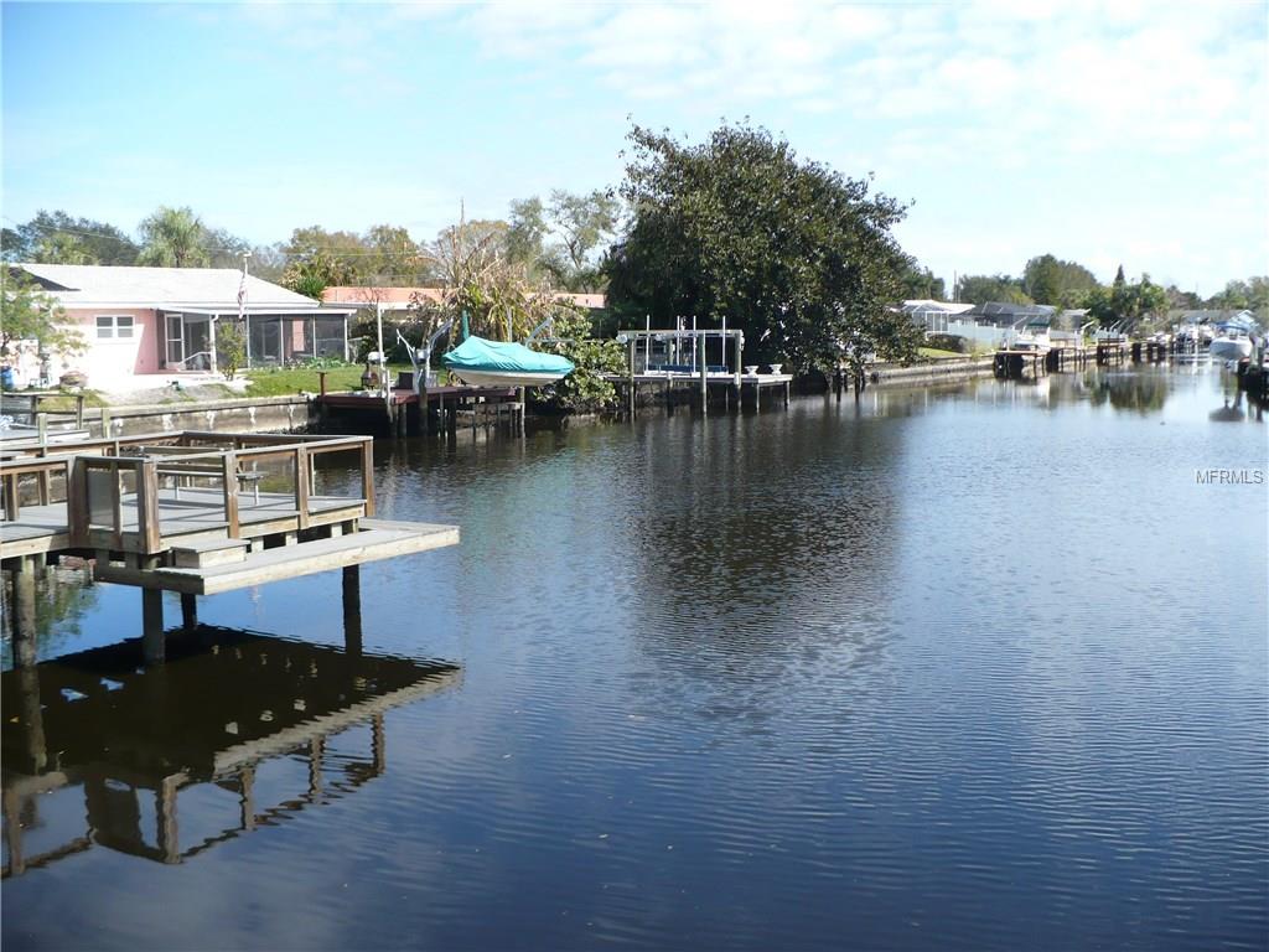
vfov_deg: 38.7
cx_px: 634
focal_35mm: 37
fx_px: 1356
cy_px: 476
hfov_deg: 50.1
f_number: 2.8
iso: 100
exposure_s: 1/800
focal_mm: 6.1
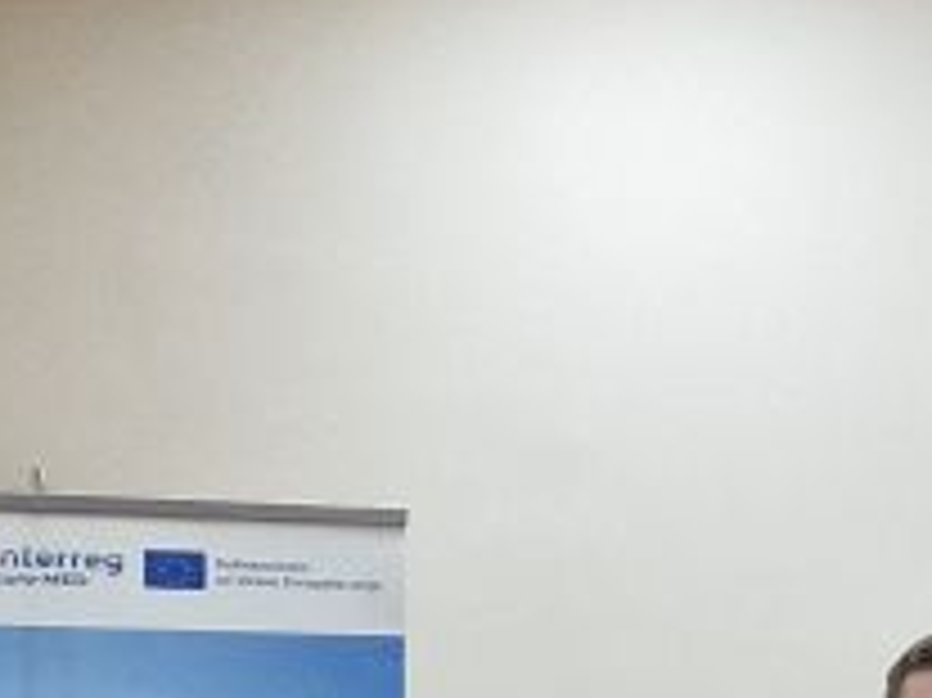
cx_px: 1862
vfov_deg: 9.9
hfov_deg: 11.9
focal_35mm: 148
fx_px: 3982
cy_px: 793
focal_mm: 6.4
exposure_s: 1/120
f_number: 1.8
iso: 500
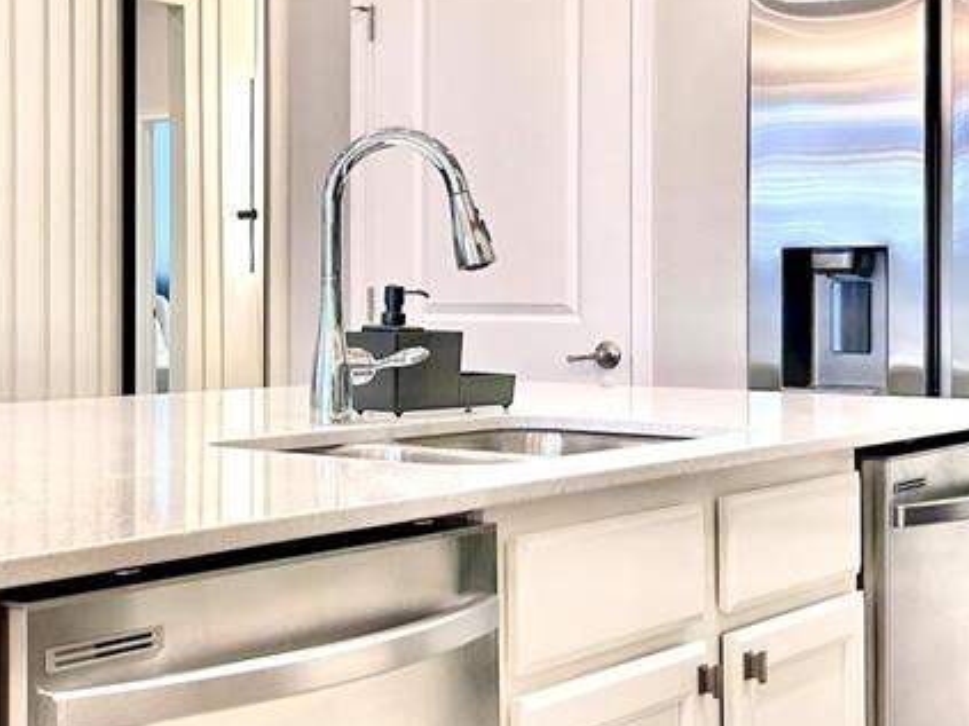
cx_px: 165
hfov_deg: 29.9
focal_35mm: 63
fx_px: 1763
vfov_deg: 23.2
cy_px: 277
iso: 64
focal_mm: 5.7
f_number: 1.5
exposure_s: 1/60
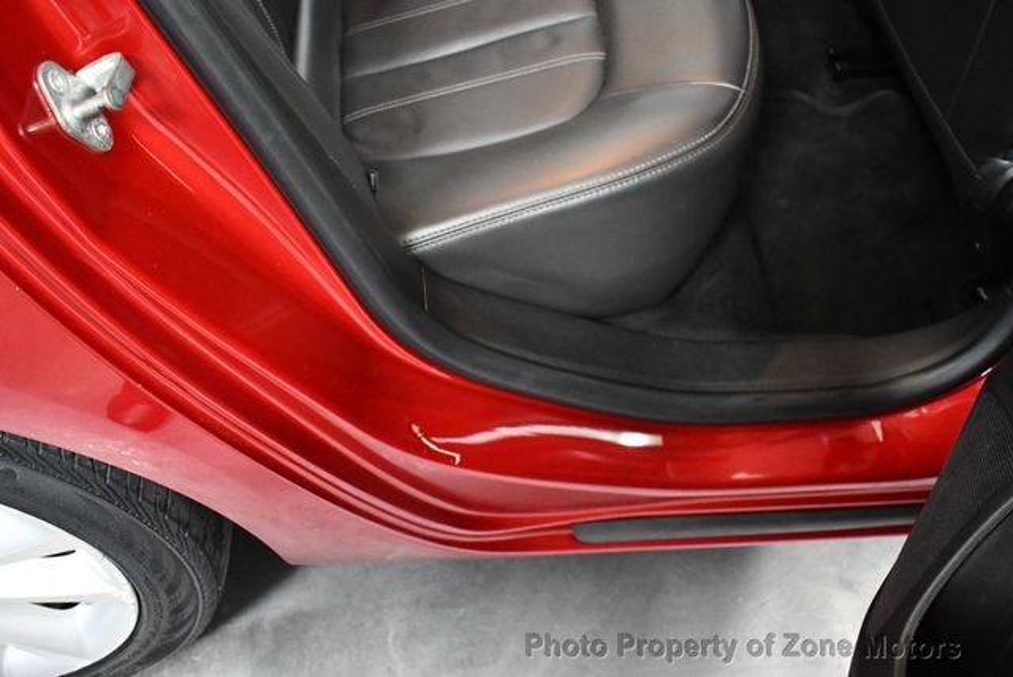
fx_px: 1014
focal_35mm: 36
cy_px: 338
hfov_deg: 53.1
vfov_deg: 36.9
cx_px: 506
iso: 4500
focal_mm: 18
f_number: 3.5
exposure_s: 1/60
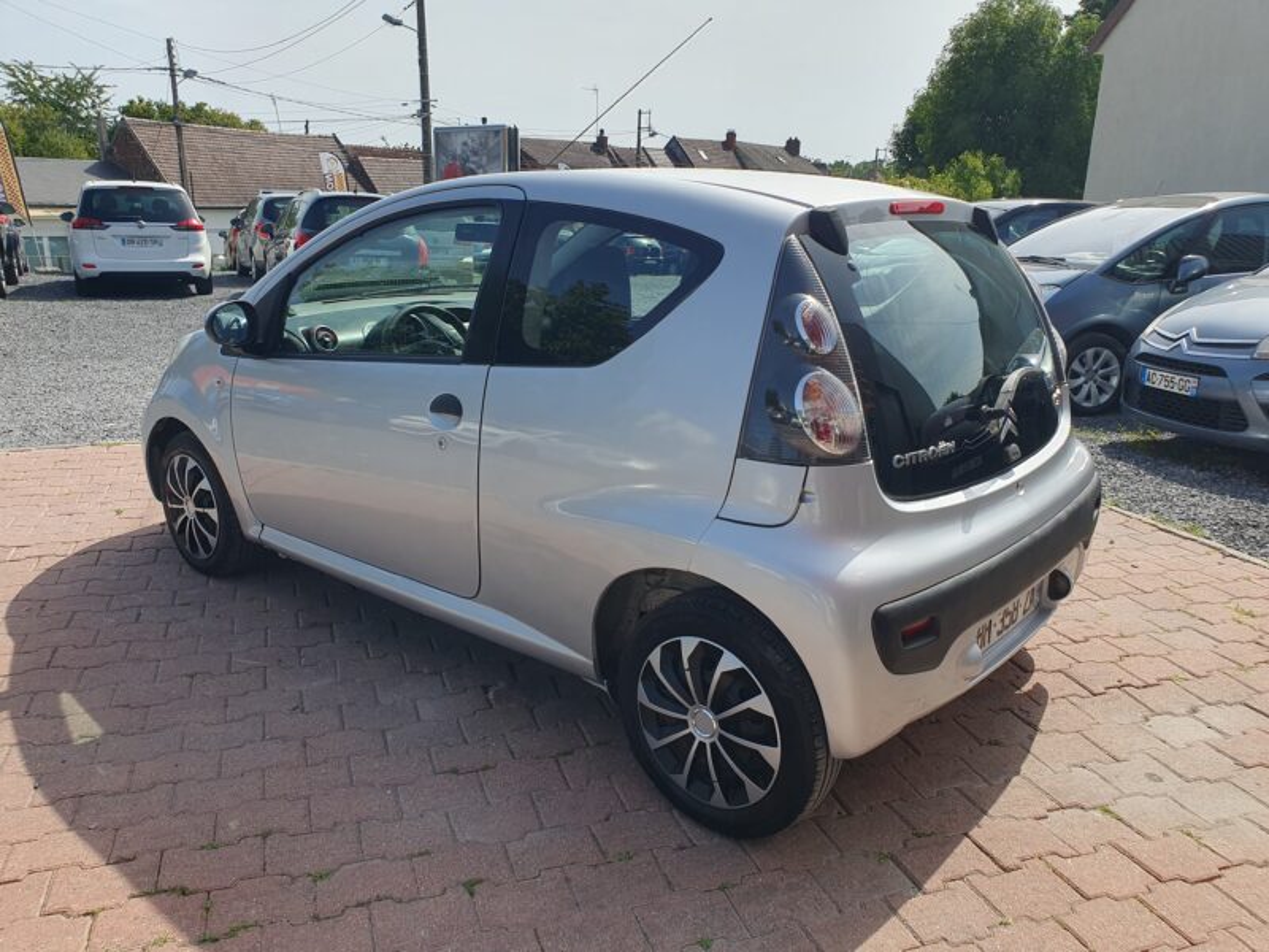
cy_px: 476
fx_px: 953
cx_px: 634
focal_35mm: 26
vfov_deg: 53.1
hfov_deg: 67.3
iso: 50
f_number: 2.4
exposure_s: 1/1608
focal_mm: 4.32
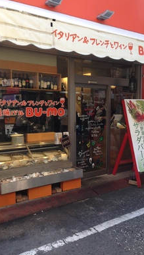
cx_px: 86
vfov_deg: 54.0
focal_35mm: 37
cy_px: 125
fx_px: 251
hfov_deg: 31.9
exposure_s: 1/120
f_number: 2.4
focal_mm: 4.12
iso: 64
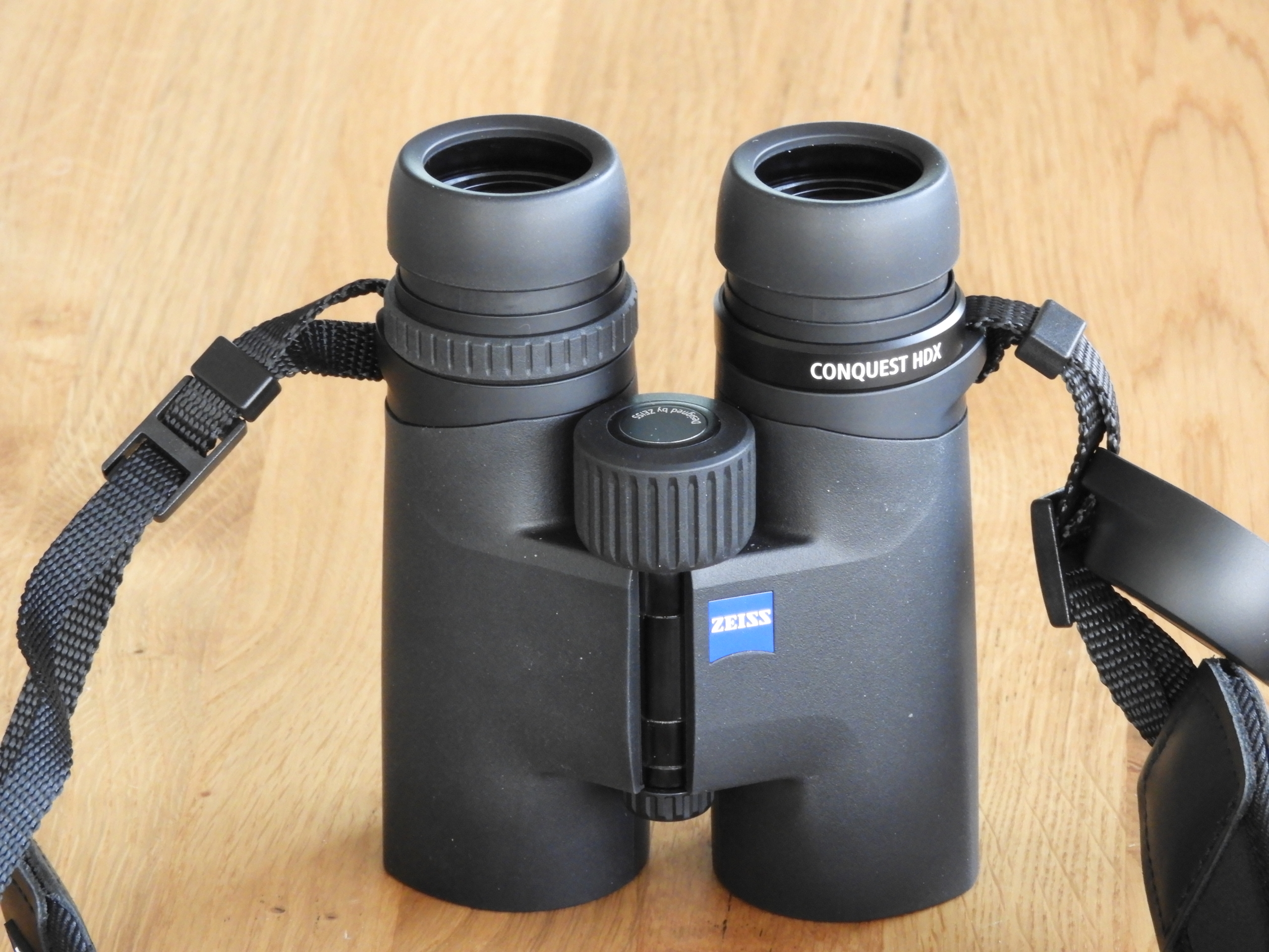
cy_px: 476
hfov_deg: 9.0
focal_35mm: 220
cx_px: 634
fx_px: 8065
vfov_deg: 6.8
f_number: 5.3
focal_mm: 39.4
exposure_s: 1/15
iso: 640
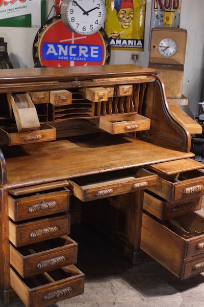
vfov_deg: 37.5
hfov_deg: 25.5
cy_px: 154
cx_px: 102
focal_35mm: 53
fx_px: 450
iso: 3200
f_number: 3.6
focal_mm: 35
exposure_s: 1/125
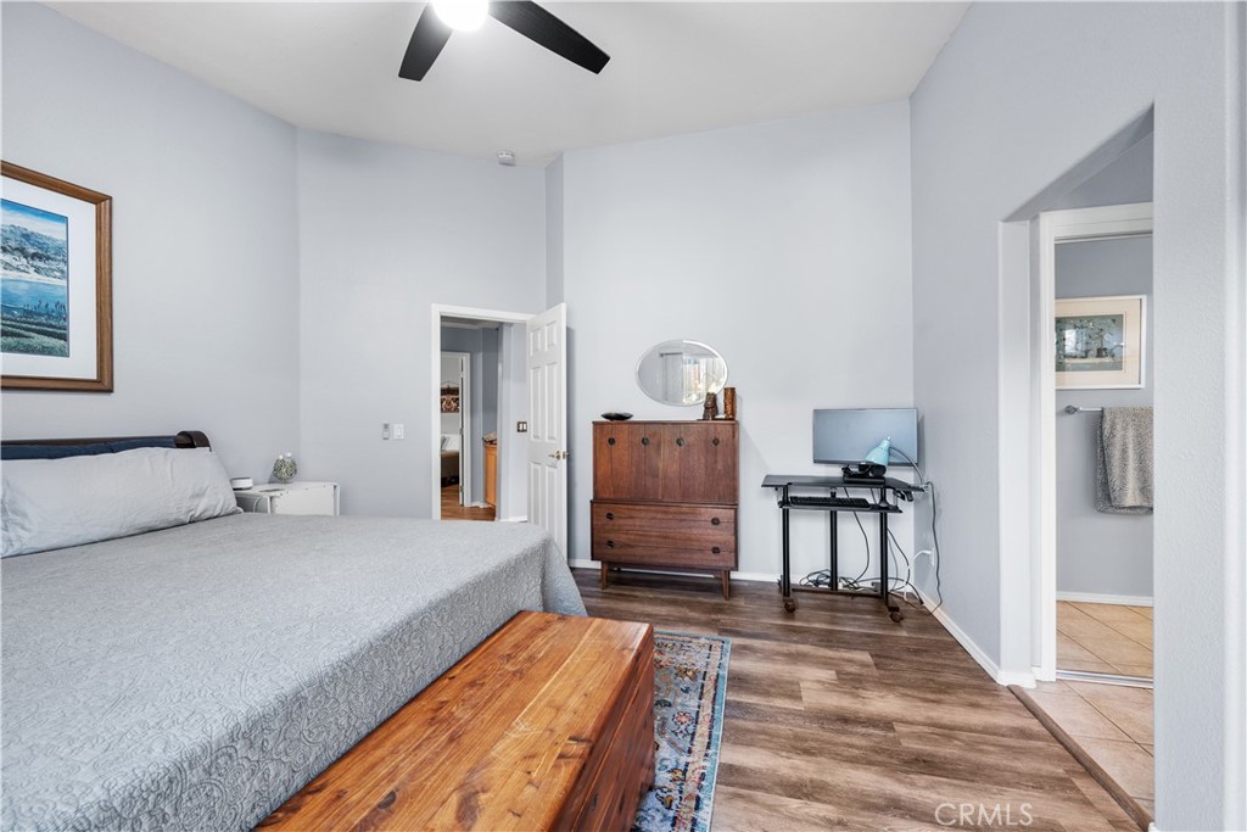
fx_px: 485
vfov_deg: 81.2
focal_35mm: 14
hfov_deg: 104.2
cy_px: 416
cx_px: 624
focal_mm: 14
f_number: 8
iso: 100
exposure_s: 1/1.67
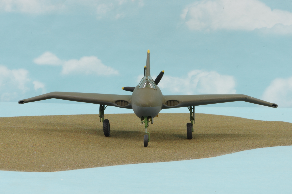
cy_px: 97
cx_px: 146
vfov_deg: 17.2
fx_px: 640
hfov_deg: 25.7
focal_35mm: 79
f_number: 32
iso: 100
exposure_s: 5
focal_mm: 53
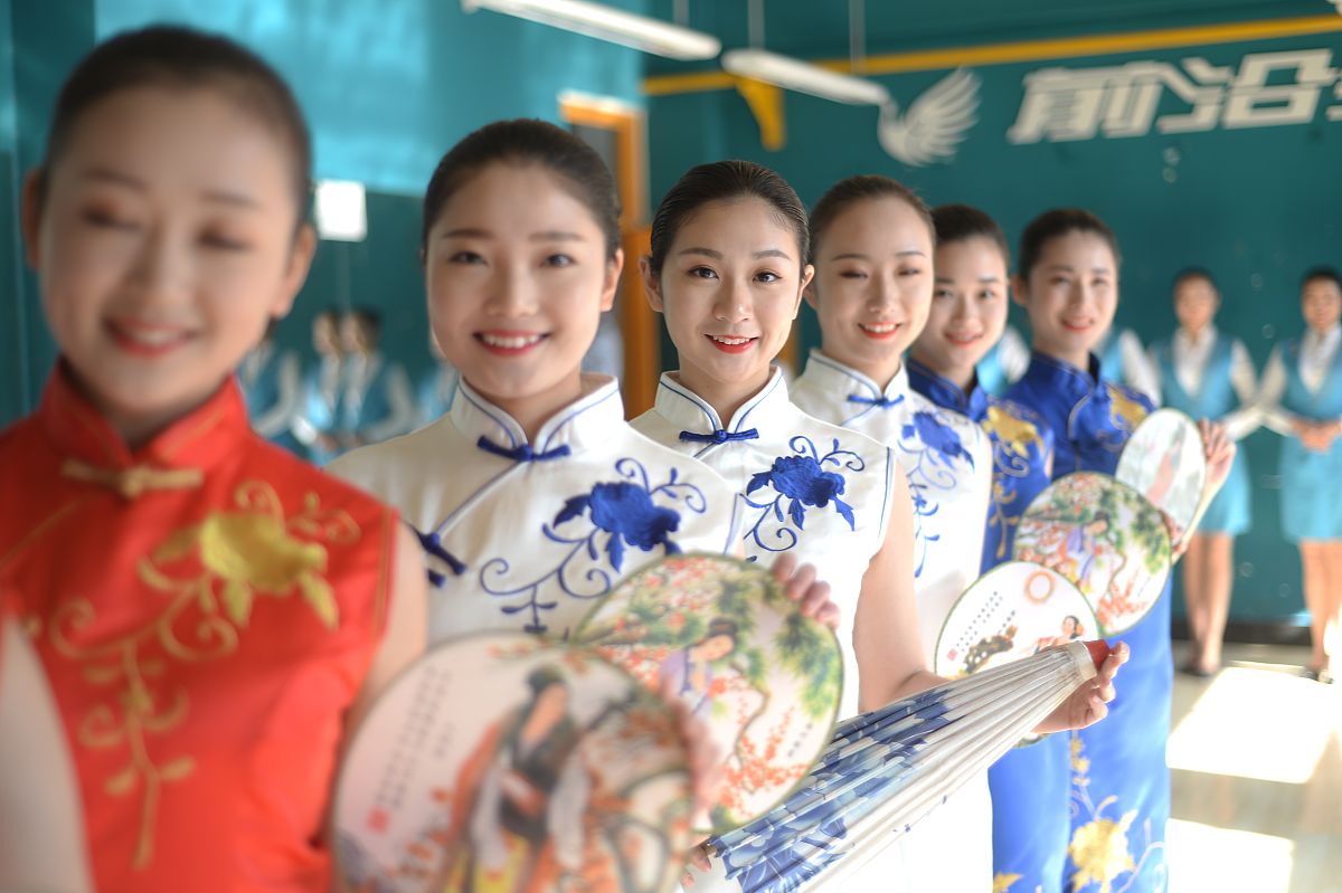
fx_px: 1863
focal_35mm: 50
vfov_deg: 27.0
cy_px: 446
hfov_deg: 39.6
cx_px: 671
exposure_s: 1/60
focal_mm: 50
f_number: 1.8
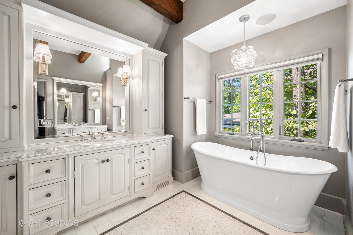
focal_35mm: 15
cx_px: 176
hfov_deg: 100.4
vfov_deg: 77.2
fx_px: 147
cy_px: 118
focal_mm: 15
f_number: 8
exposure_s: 1.5
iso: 200
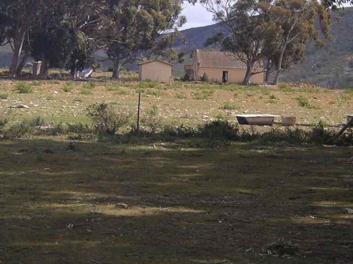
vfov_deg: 8.9
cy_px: 71
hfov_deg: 11.8
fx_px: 1703
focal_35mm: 167
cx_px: 91
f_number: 3.9
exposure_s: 1/500
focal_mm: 16
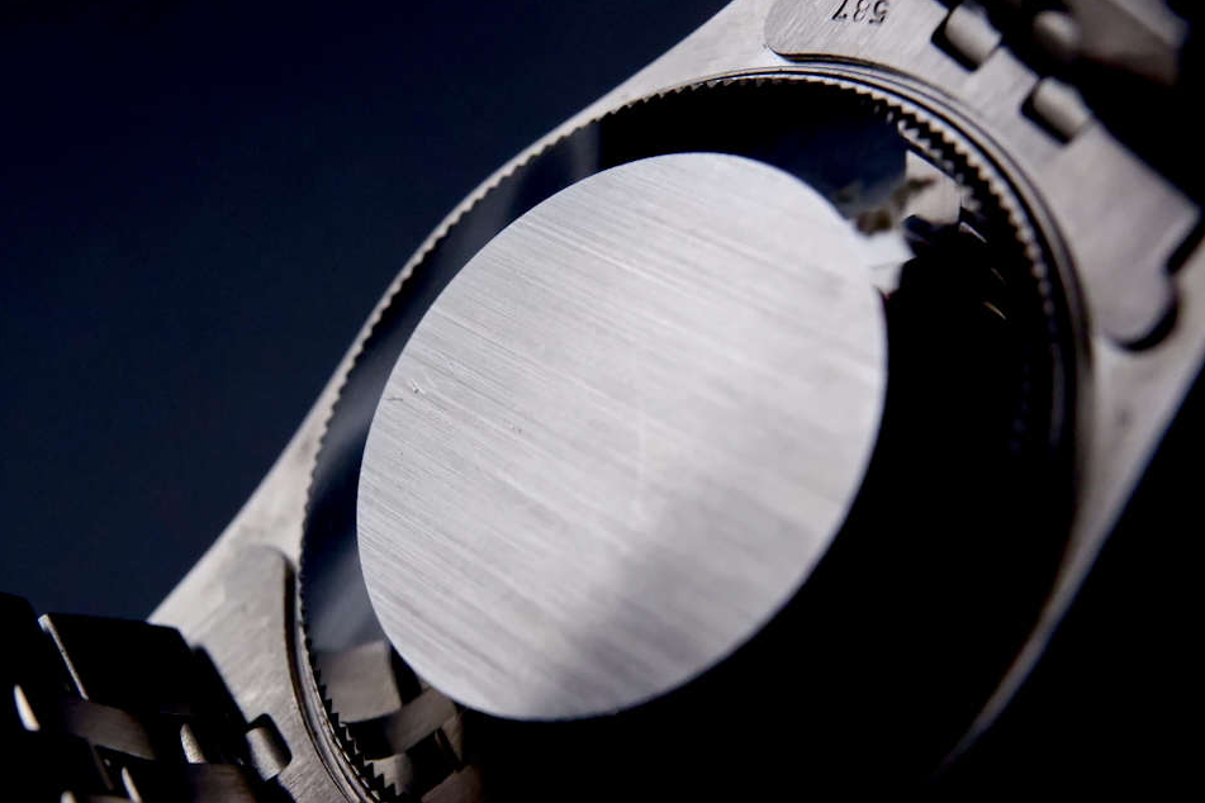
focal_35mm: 50
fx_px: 1673
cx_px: 503
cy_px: 557
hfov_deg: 39.5
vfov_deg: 26.8
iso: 6400
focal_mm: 23.3
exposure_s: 1/4000
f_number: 8
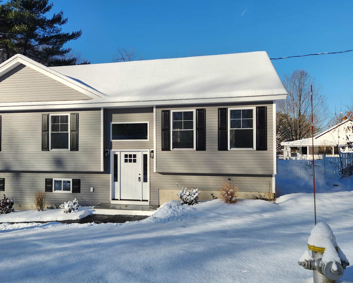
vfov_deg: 45.8
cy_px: 143
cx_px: 125
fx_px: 334
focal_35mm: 32
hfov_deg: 54.8
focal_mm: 5.4
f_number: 1.8
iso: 20
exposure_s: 1/1563
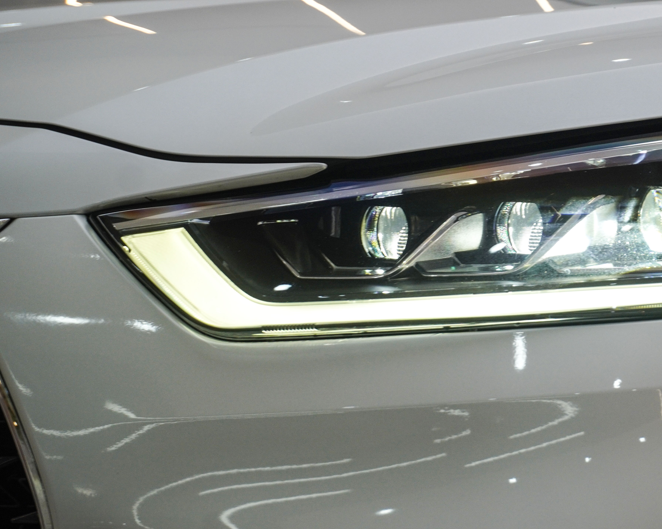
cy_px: 240
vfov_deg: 13.1
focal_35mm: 118
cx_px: 542
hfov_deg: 16.2
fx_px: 2312
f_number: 6.3
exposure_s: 1/80
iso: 320
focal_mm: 50
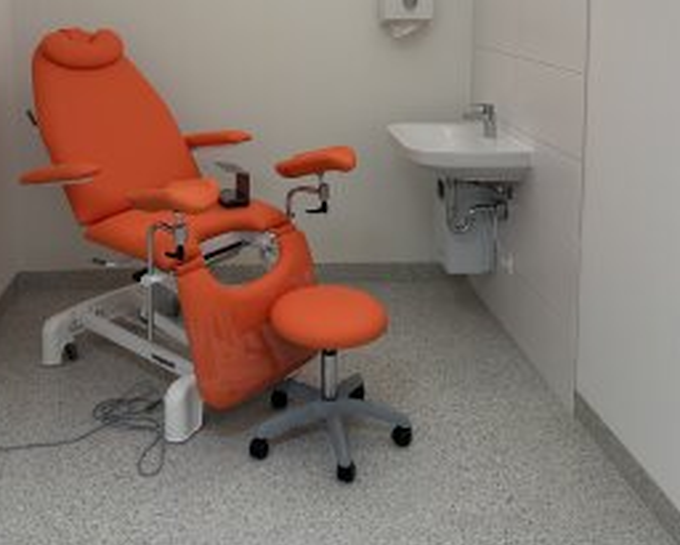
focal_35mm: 37
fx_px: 745
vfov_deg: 37.3
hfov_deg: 48.9
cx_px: 284
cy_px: 47
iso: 64
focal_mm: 6.86
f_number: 1.78
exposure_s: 1/153
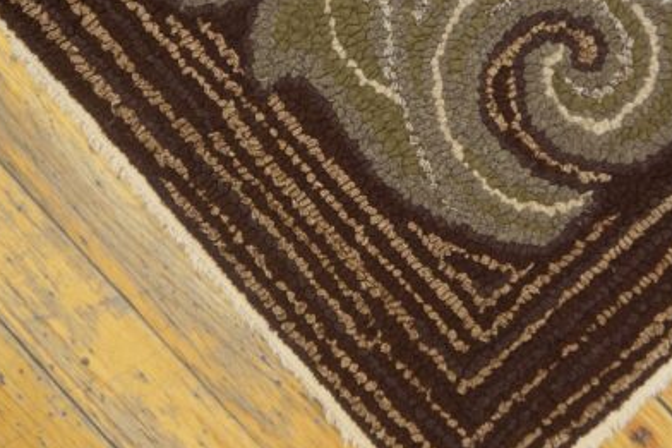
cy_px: 190
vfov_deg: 25.6
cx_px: 410
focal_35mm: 53
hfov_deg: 37.5
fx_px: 984
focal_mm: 23
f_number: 4
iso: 1000
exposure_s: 1/60
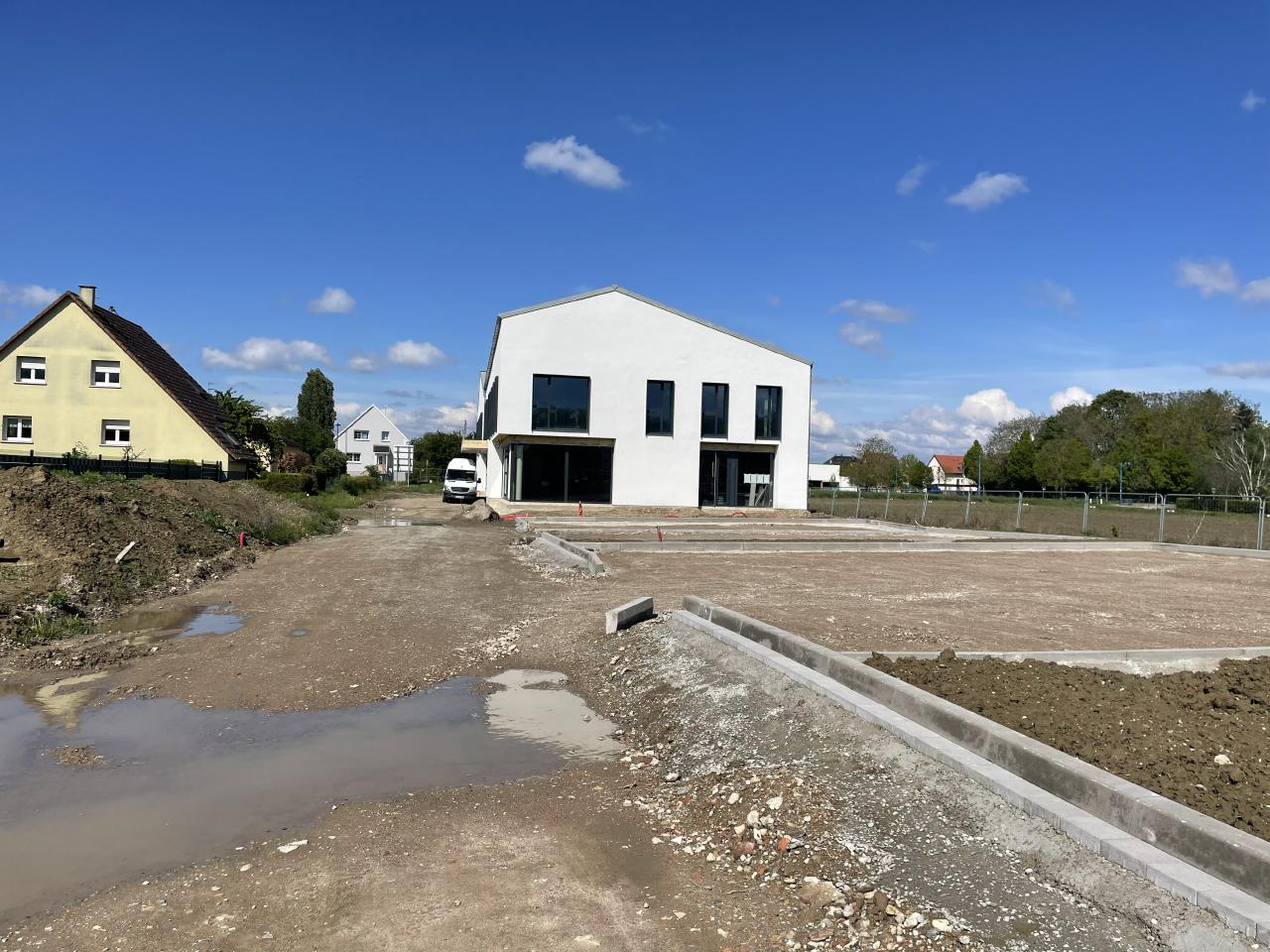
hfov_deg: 67.3
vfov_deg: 53.1
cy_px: 476
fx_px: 954
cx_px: 635
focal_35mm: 26
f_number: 1.6
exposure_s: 1/6494
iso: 32
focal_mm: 4.2
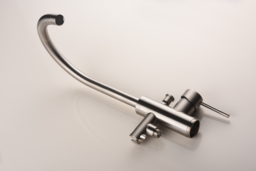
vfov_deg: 22.6
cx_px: 128
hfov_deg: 33.4
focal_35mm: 60
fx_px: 427
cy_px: 86
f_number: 10
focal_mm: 60
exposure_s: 1/160
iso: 100
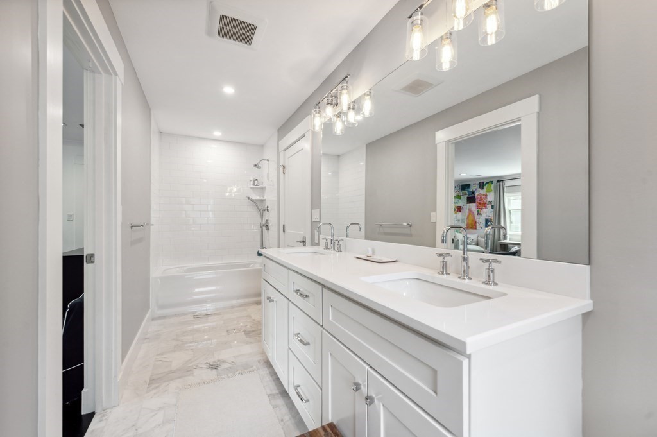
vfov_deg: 81.1
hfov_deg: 104.3
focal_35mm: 14
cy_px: 218
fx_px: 255
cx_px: 328
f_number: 8
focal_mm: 14
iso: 100
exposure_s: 1/6
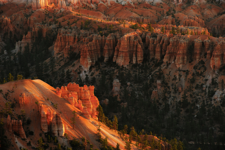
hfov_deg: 10.3
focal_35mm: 200
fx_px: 1250
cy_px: 75
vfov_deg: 6.9
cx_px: 112
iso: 200
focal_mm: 200
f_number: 11
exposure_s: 1/20
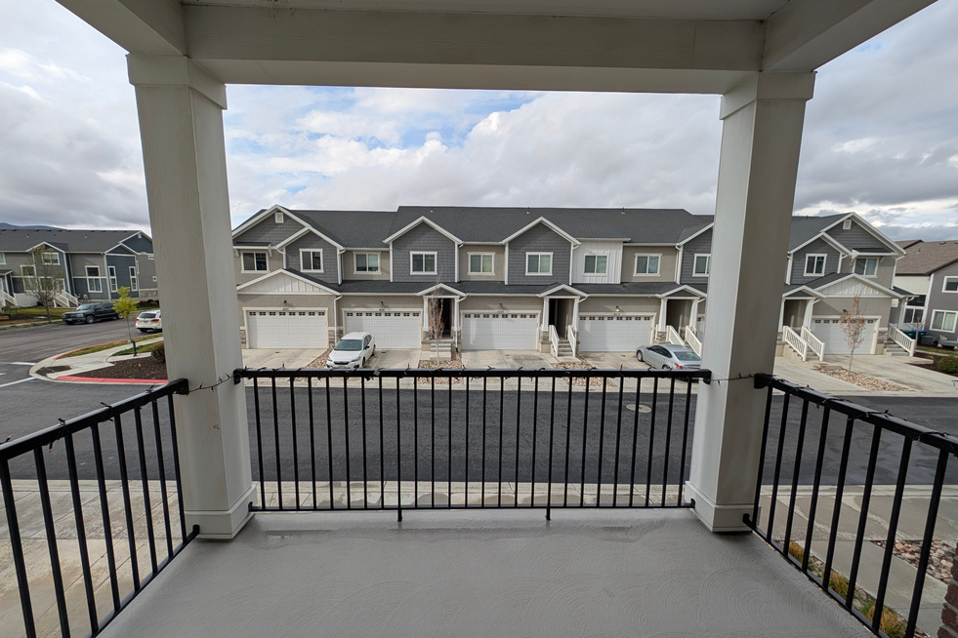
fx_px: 346
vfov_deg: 85.4
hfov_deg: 108.3
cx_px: 463
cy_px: 327
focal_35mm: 13
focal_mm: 2.23
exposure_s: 1/1088
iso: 40
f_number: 1.95
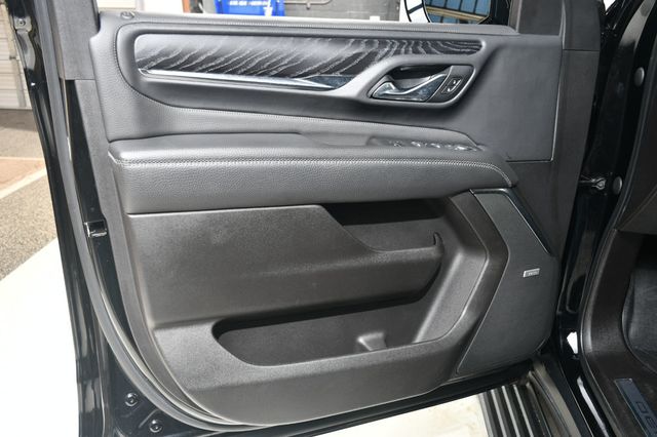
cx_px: 328
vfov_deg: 39.9
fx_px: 602
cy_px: 218
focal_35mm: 33
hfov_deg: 57.2
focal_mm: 22
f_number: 5
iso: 100
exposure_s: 1/160
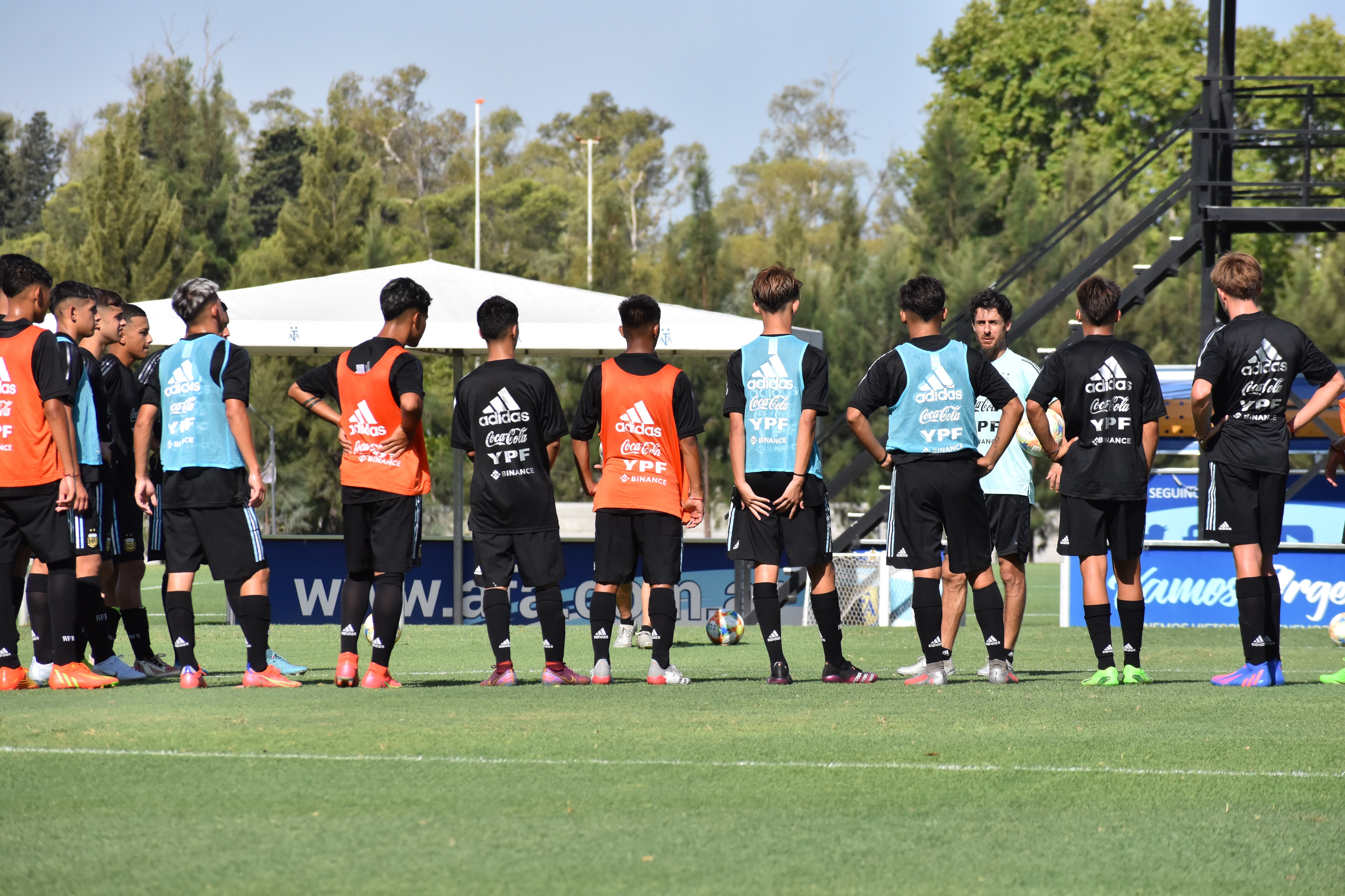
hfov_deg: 7.8
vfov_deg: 5.2
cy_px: 448
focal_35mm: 262
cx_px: 672
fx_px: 9806
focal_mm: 175
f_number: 7.1
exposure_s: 1/3200
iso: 800
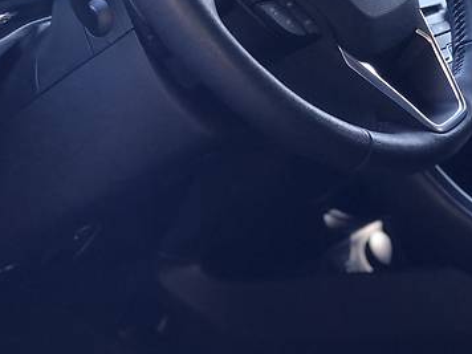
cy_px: 0
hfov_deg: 16.7
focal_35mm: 117
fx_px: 1595
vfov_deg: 12.5
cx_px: 349
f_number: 2.4
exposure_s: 1/60
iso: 64
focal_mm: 6
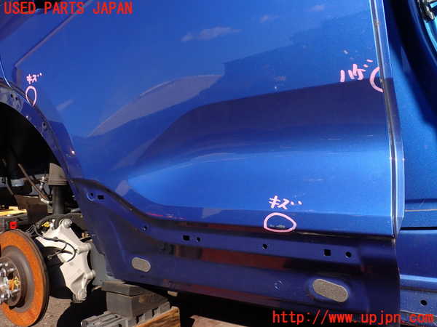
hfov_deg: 60.0
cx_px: 218
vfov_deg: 46.8
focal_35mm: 30
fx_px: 379
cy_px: 164
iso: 100
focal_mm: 5.4
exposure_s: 1/1000
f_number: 3.2
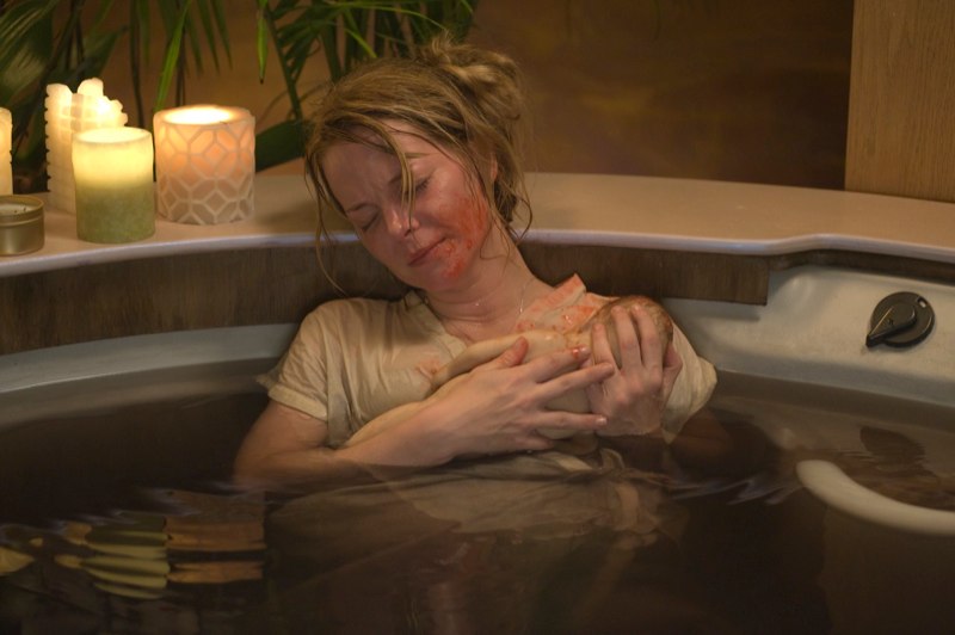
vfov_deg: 17.0
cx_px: 478
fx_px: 2120
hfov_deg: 25.4
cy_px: 318
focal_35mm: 80
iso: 3200
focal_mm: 80
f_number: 3.2
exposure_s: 1/80
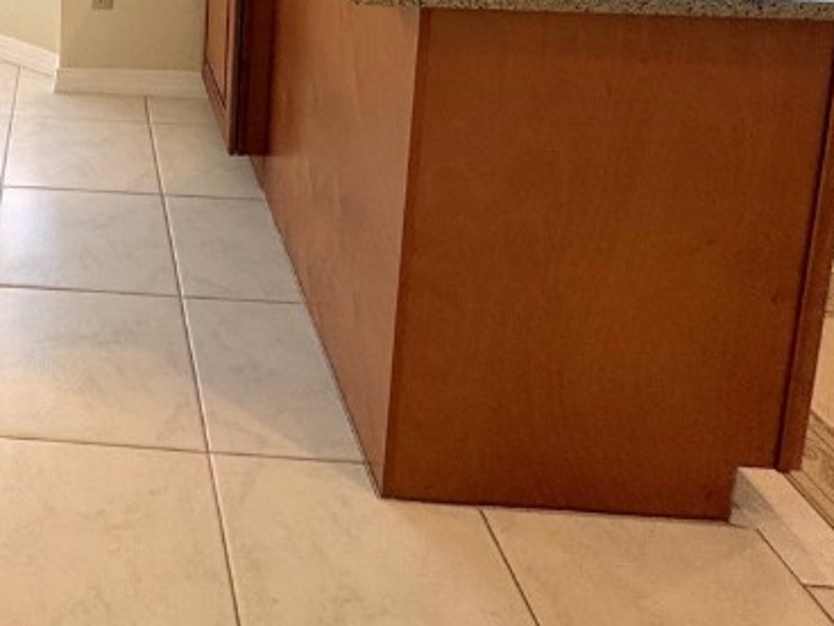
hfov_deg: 41.5
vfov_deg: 30.0
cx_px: -2
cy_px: -170
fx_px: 940
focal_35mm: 39
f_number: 2.2
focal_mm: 2.22
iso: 50
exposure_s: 1/120
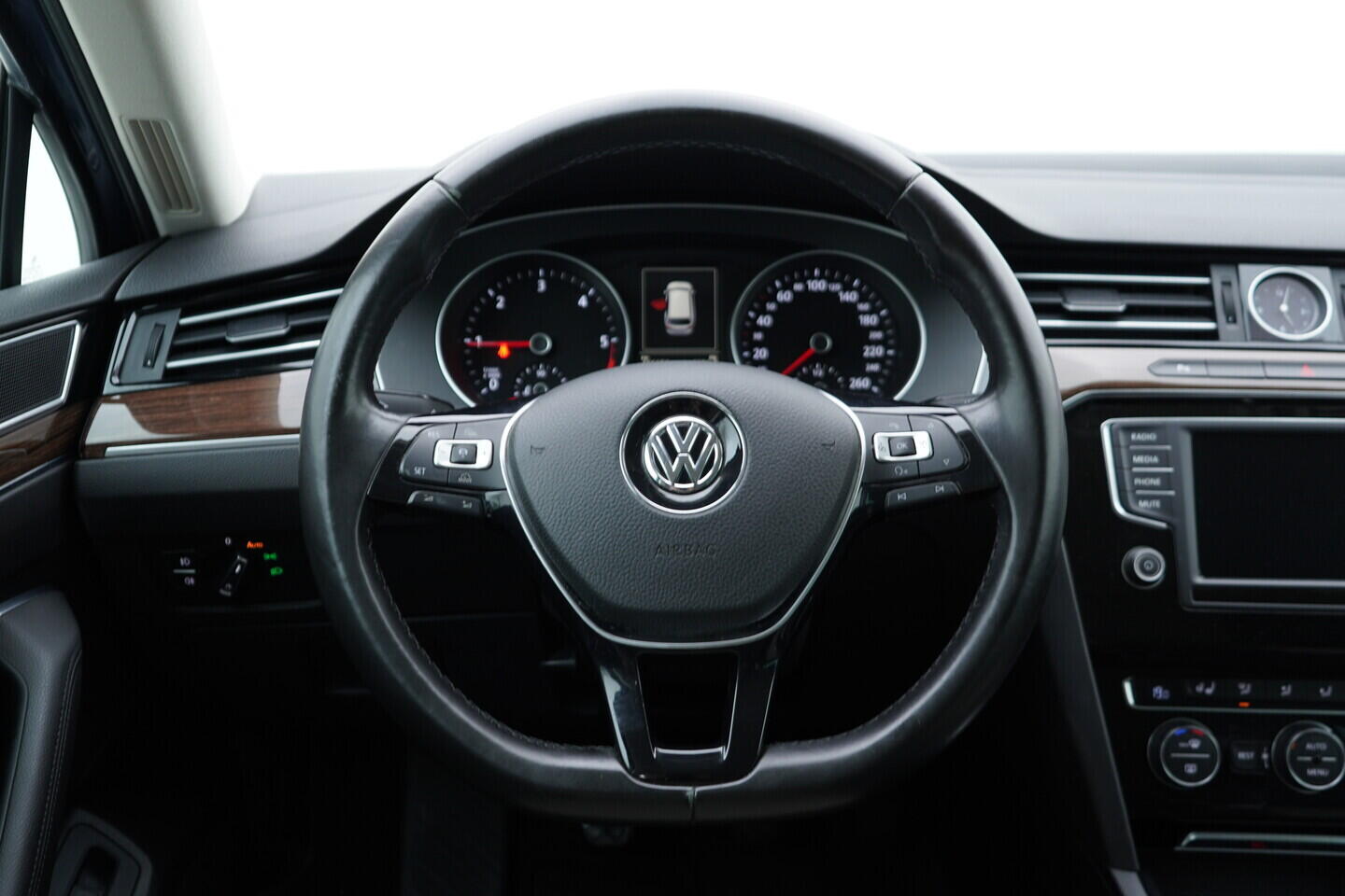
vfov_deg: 36.9
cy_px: 448
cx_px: 672
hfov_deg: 53.1
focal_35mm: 36
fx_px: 1345
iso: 200
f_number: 2.8
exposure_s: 1/40
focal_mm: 24
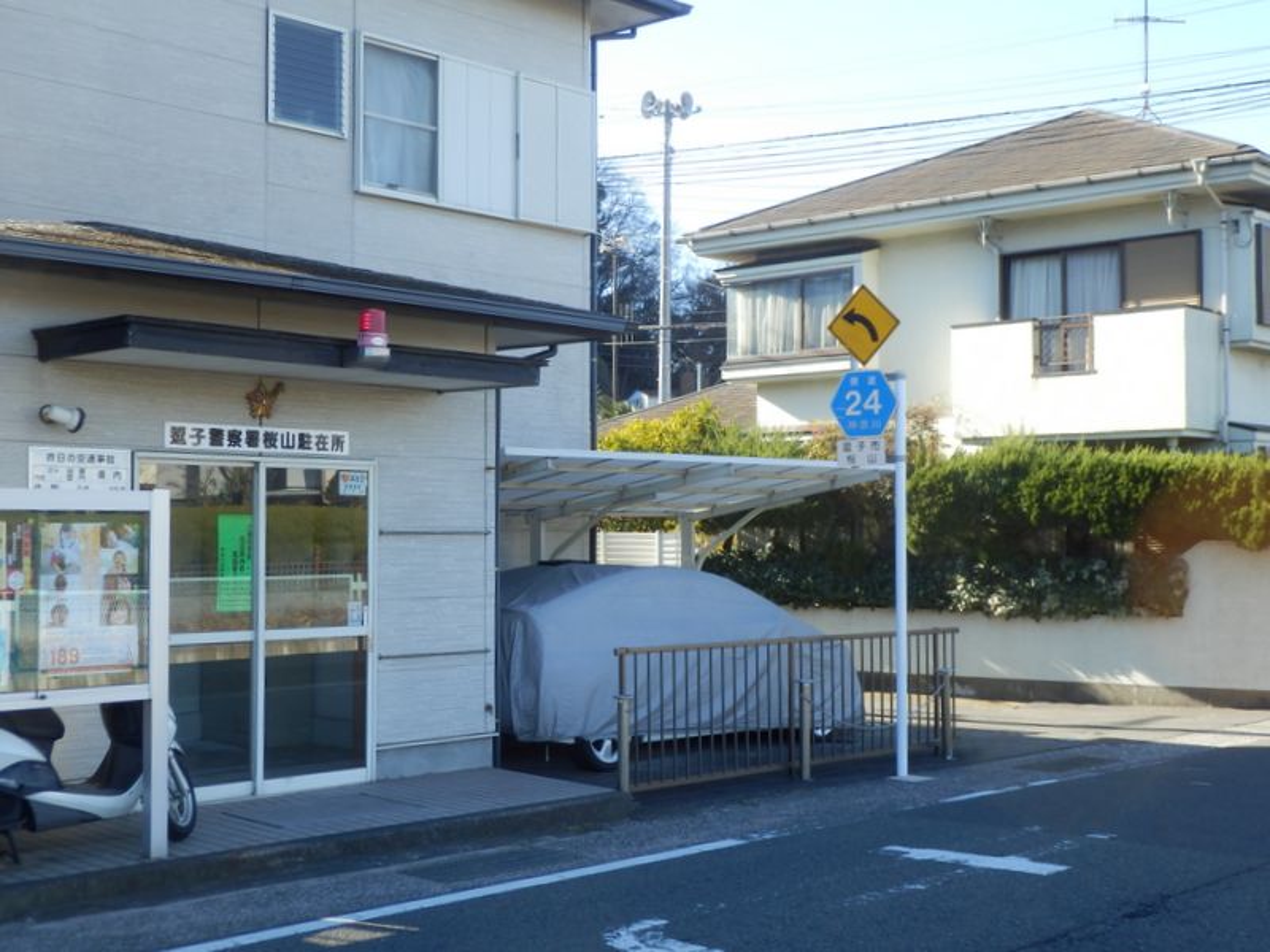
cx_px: 635
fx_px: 1871
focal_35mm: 51
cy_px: 476
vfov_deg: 28.6
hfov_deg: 37.5
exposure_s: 1/125
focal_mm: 9.1
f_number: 4.4
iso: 80
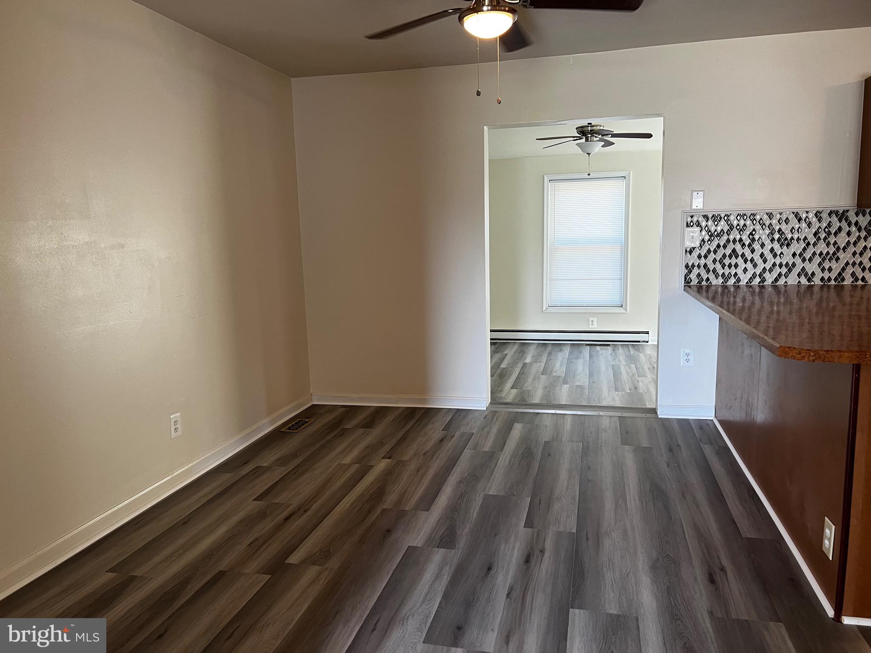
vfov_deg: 53.1
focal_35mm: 26
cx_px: 436
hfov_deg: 67.3
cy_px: 326
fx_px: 654
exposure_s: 1/60
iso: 100
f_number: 1.5
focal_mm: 5.7
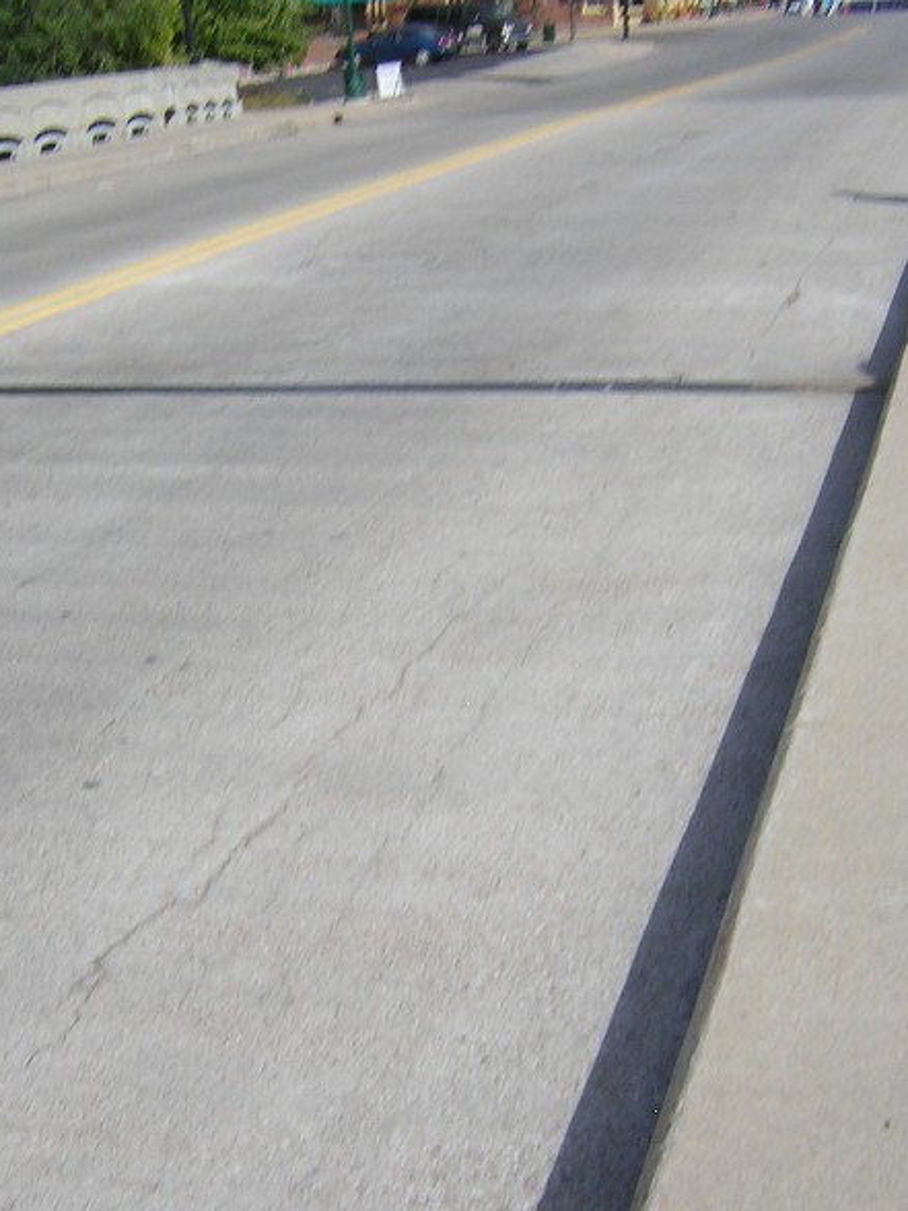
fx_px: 1714
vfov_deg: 38.9
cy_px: 612
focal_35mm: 49
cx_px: 414
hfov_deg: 29.7
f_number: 5.2
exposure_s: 1/340
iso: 100
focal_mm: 4.7
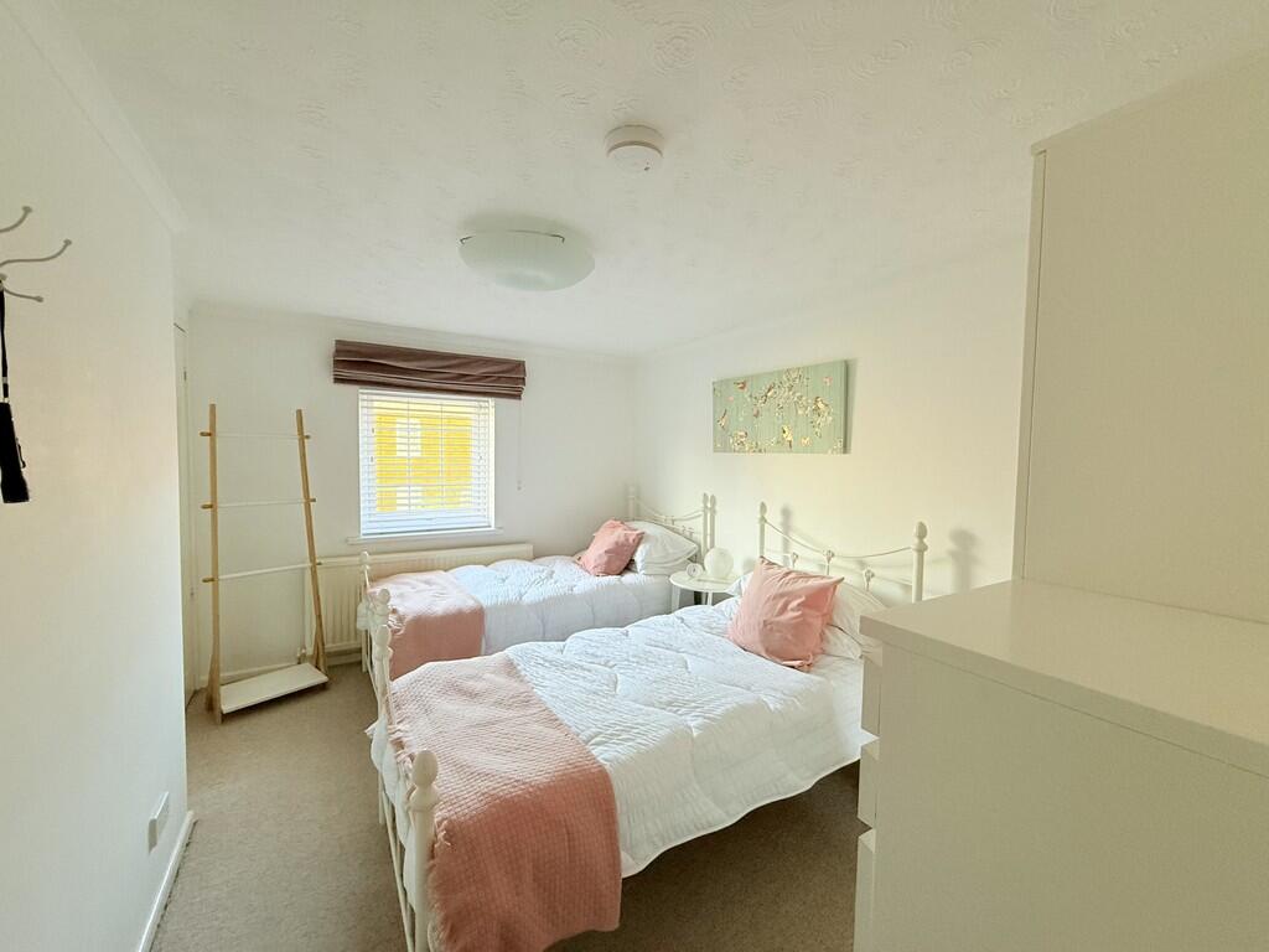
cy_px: 476
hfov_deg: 102.1
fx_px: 513
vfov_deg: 85.7
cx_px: 634
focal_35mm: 14
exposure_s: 1/99
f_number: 2.2
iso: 250
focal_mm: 2.22
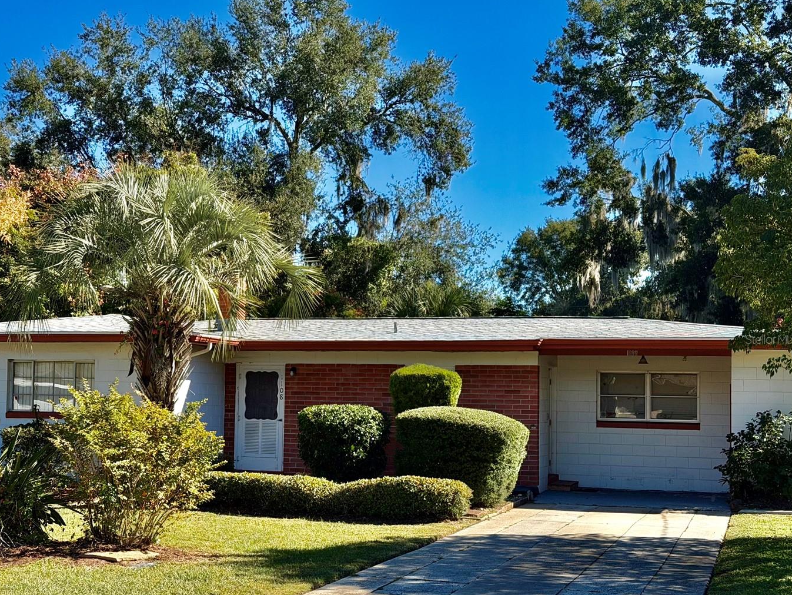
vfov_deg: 25.6
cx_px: 330
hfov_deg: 33.7
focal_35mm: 57
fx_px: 1304
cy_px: 339
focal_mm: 6.76
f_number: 1.78
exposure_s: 1/2342
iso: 64
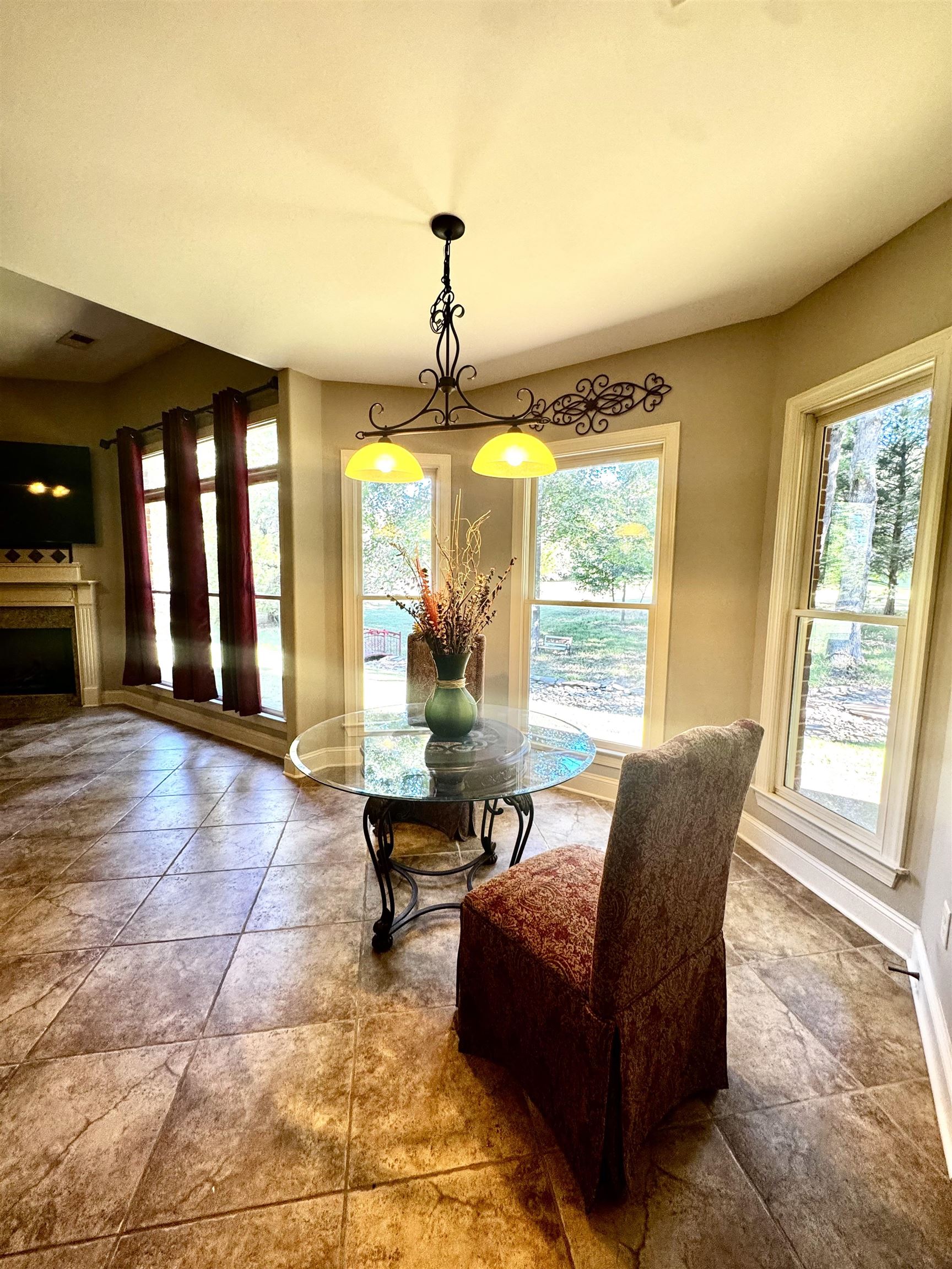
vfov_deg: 102.1
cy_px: 634
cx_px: 476
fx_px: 513
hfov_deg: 85.7
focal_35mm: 14
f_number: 2.2
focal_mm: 2.22
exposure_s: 1/120
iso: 250
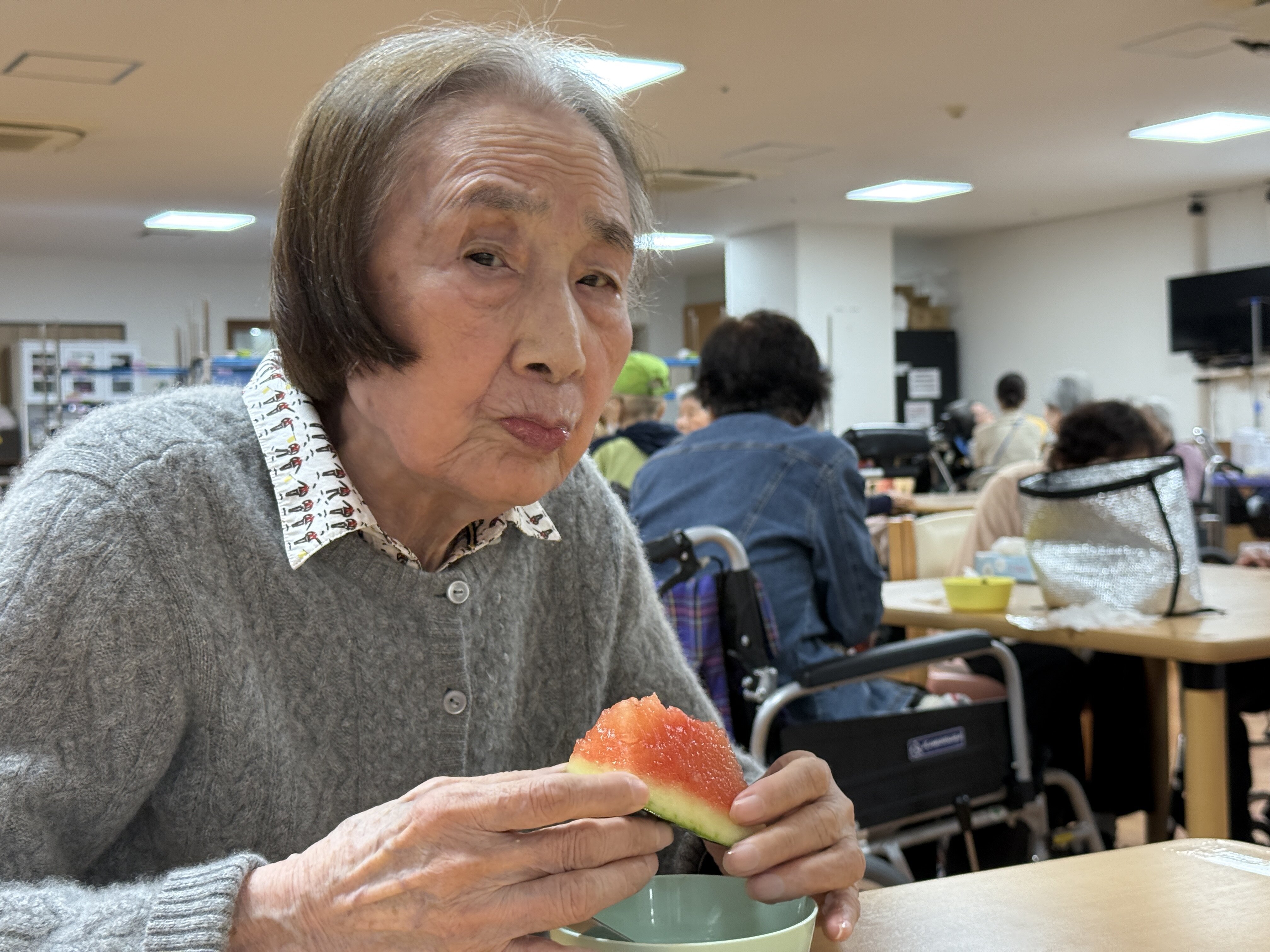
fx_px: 1761
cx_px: 635
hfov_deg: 39.7
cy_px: 476
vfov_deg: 30.3
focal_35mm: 48
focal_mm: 6.76
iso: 250
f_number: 1.78
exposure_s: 1/120
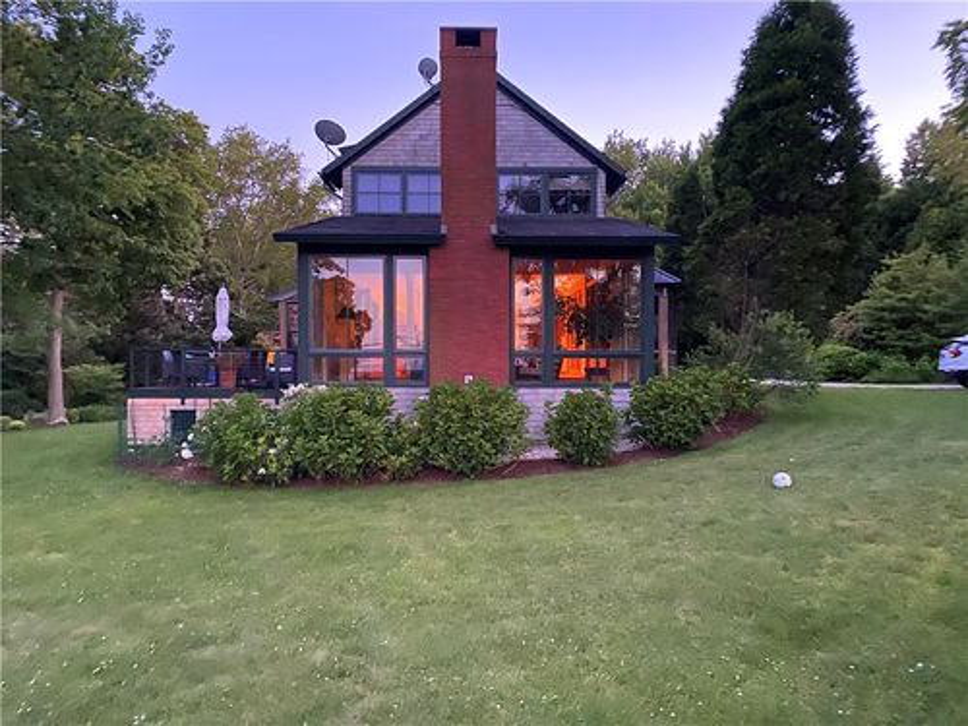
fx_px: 727
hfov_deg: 67.3
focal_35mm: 26
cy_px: 363
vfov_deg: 53.1
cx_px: 484
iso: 1600
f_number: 1.8
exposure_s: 1/15
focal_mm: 4.25
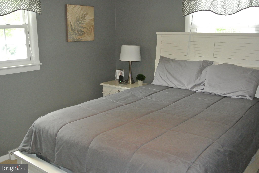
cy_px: 86
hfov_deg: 53.1
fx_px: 259
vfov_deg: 37.0
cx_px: 130
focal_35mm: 36
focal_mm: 13.6
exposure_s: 1/60
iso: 1400
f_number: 4
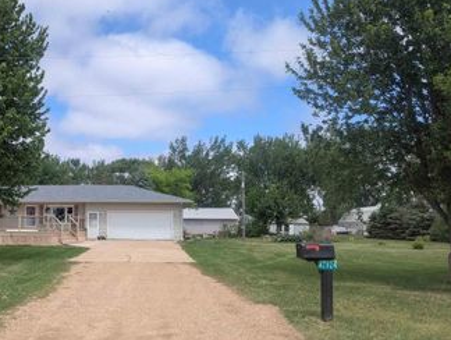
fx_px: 483
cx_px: 121
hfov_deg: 48.4
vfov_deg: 38.6
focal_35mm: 37
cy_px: 202
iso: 48
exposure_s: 1/2217
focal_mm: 6.81
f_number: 1.85
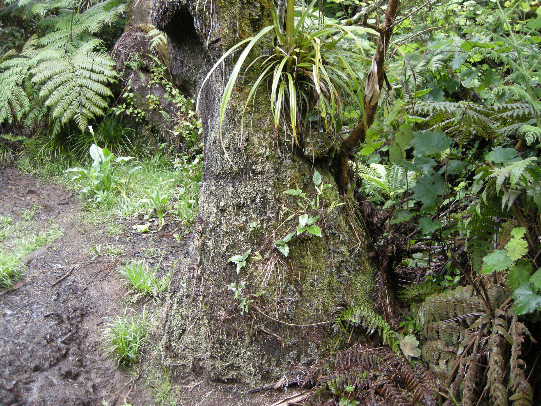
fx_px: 547
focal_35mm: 35
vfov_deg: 40.7
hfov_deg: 52.6
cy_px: 203
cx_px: 270
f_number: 2.7
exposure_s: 1/64
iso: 282
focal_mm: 7.5
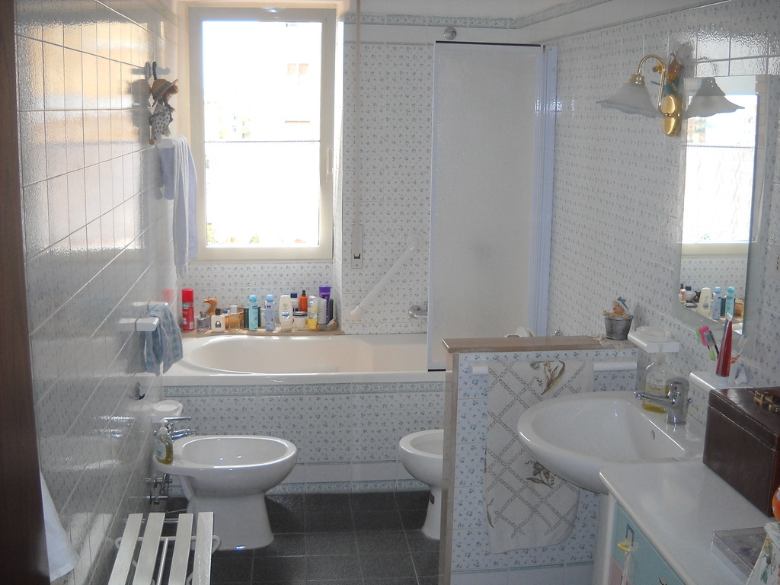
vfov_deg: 35.1
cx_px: 390
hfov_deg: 45.8
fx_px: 924
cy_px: 292
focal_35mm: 41
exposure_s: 1/76
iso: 64
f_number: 3.1
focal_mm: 6.72
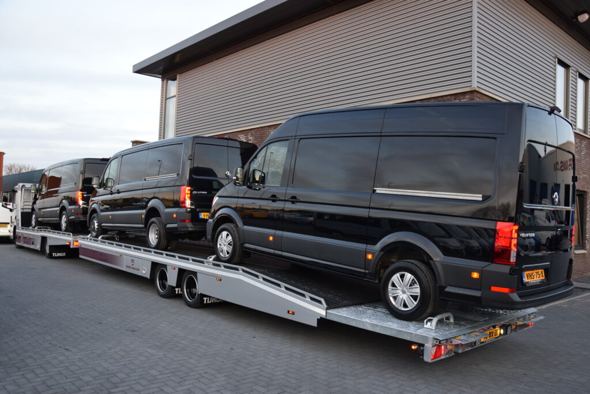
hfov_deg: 67.4
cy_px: 197
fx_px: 443
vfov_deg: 48.0
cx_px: 295
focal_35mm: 27
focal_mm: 18
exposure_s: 1/100
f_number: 5
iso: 640
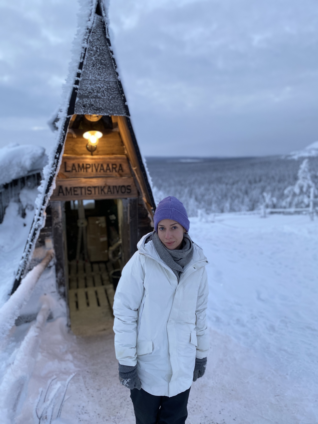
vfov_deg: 67.3
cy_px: 212
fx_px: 318
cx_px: 159
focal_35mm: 26
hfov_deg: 53.1
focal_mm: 4.25
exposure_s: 1/100
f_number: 1.8
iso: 100
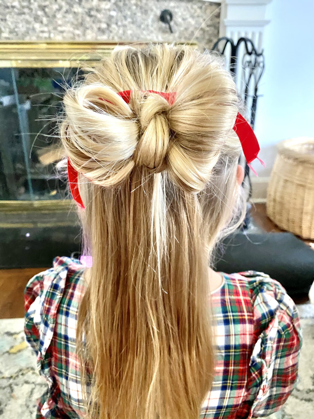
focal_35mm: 26
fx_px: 314
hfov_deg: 53.1
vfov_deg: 67.3
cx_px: 157
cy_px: 210
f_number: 1.8
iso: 800
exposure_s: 1/30
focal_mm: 4.25
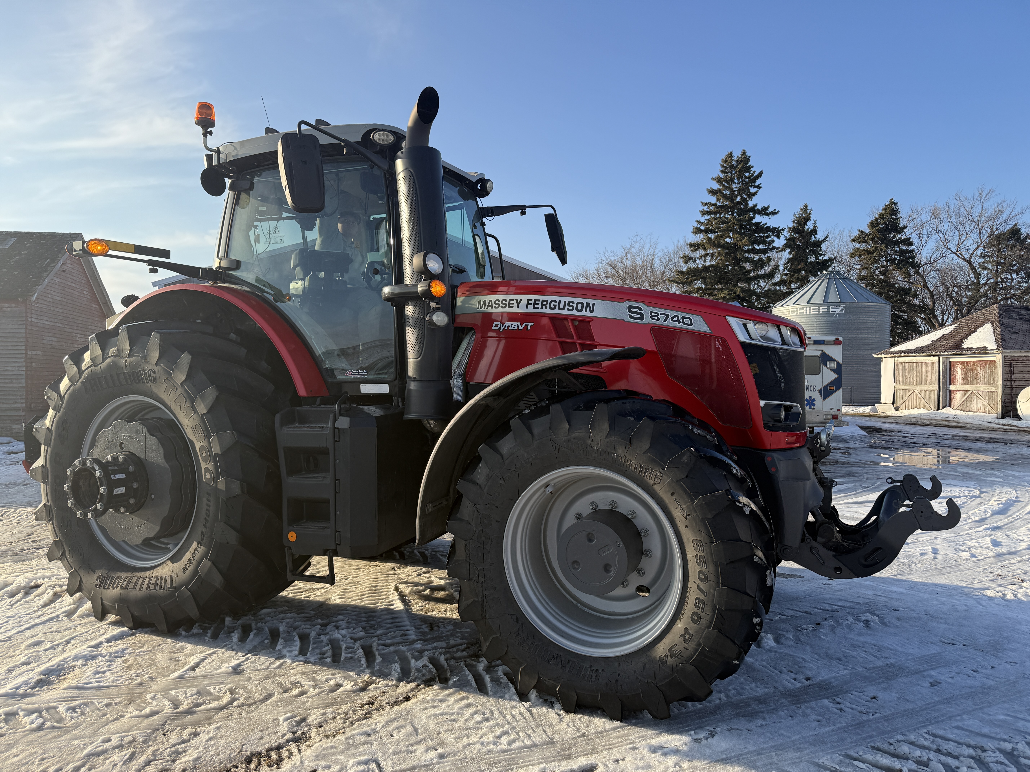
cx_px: 515
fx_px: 714
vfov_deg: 56.8
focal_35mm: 24
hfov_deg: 71.6
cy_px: 386
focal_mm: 6.76
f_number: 1.78
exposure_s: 1/2703
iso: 100
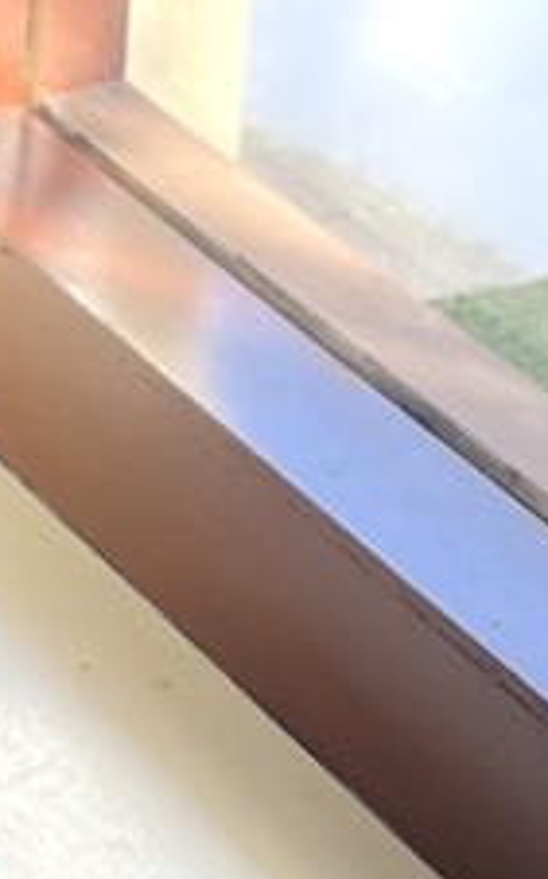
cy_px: -214
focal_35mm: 122
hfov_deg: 9.8
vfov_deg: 16.3
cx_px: -649
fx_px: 2919
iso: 40
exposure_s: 1/129
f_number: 1.6
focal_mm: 5.1
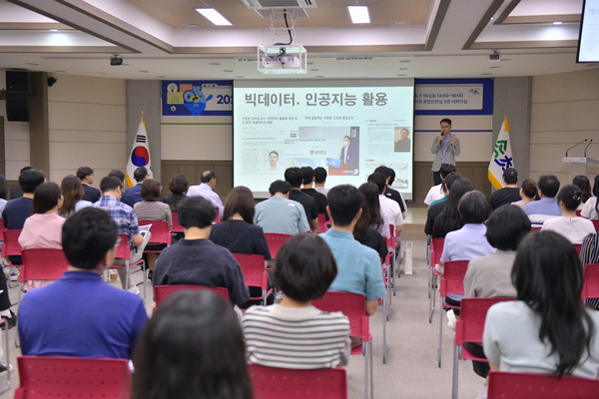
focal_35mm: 48
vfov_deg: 28.1
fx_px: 799
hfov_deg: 41.1
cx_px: 300
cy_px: 200
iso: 1600
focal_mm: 48
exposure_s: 1/320
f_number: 4.5
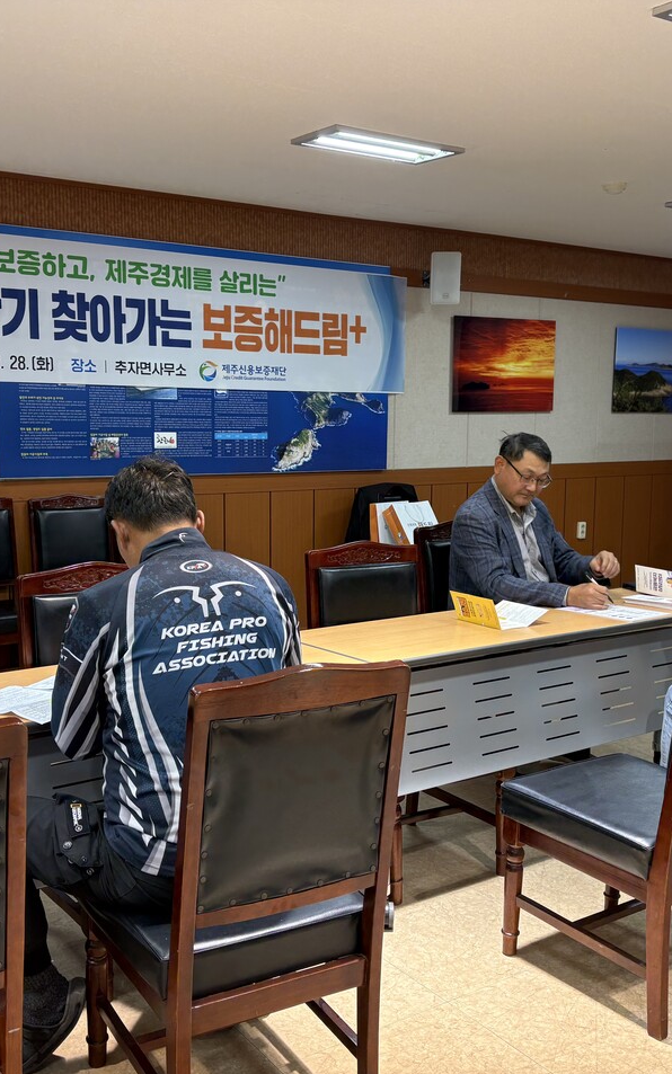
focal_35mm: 37
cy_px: 536
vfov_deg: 52.7
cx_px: 312
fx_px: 1084
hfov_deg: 34.4
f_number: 1.6
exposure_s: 1/60
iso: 80
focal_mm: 5.96
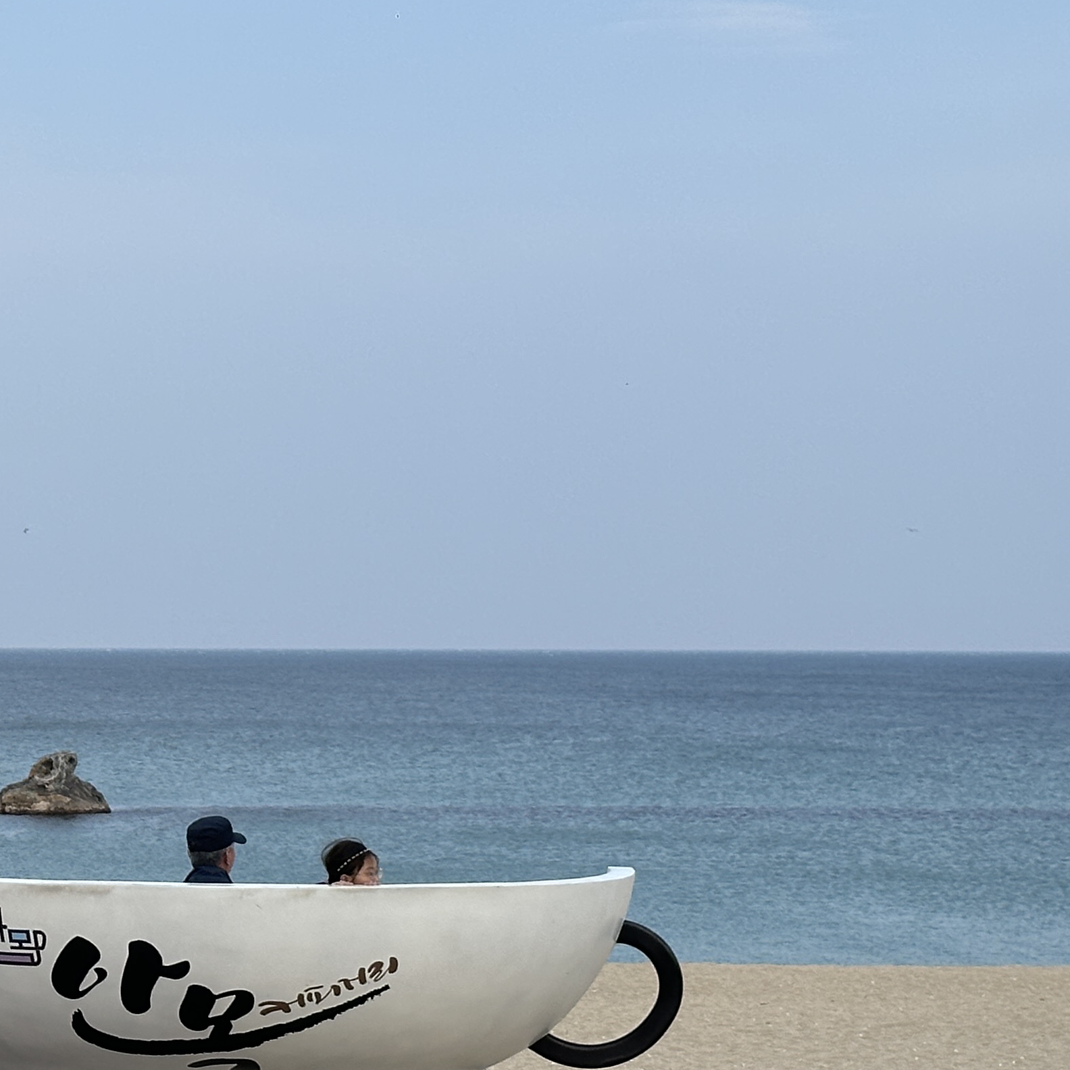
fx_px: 3777
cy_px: 537
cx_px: 66
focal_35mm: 108
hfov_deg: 15.9
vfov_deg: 16.1
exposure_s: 1/3257
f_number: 1.78
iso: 64
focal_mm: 6.86
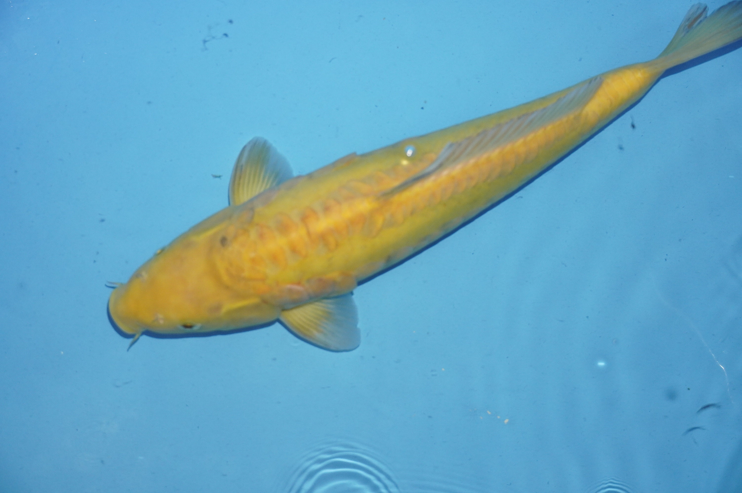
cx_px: 371
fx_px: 1297
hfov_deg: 31.9
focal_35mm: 63
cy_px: 246
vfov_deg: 21.5
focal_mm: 42
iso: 1250
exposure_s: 1/160
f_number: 5
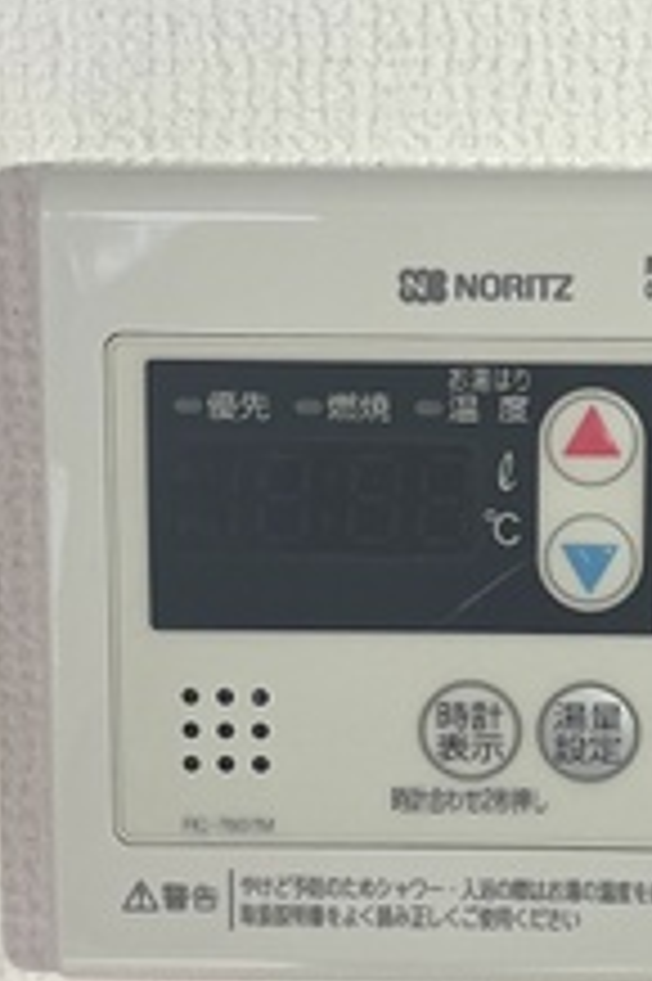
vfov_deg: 23.4
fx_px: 2367
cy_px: 490
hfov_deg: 15.6
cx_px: 524
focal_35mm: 87
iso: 125
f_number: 1.6
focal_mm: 5.1
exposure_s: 1/121
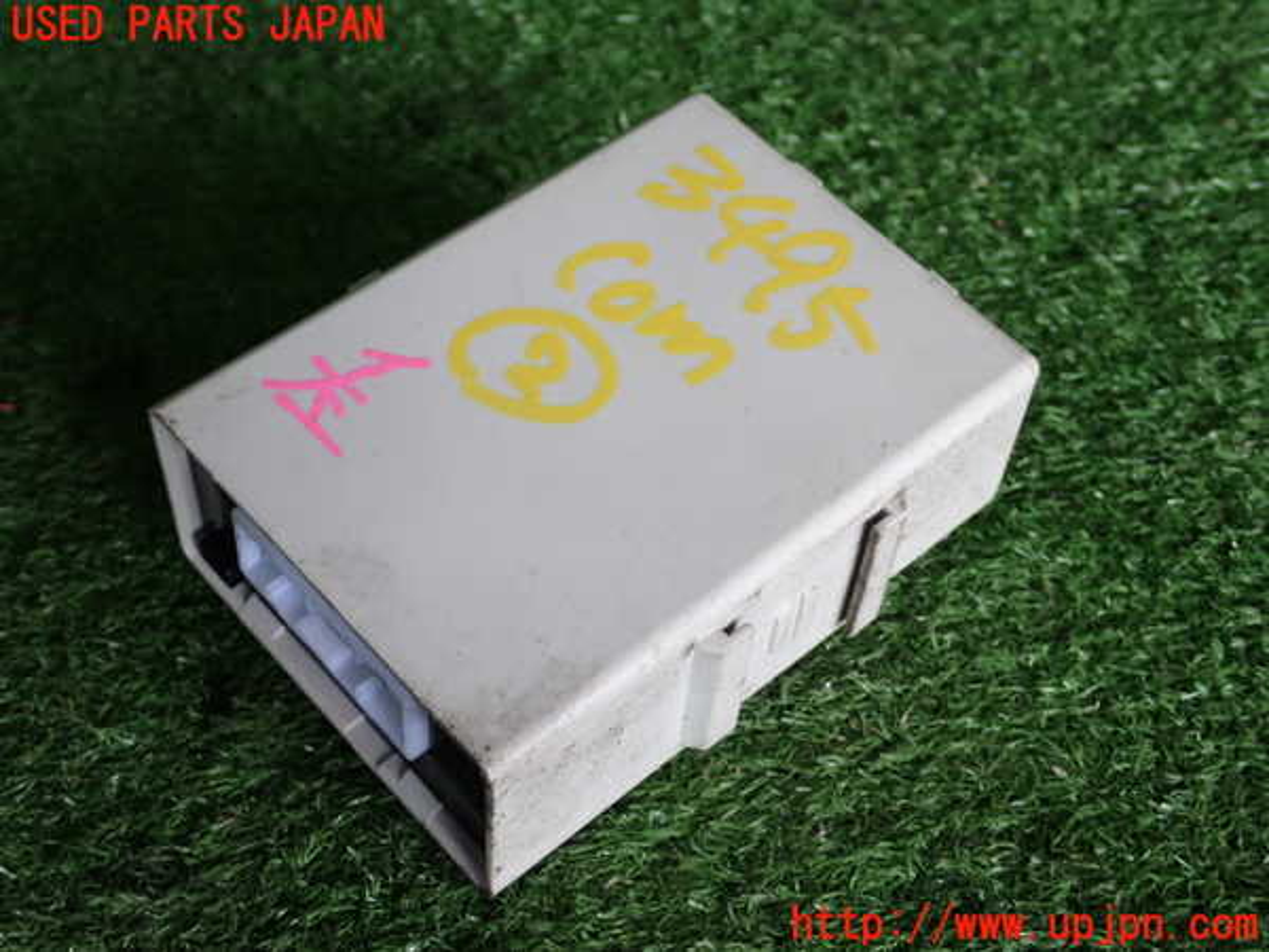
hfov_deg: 38.2
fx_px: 1833
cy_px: 476
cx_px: 634
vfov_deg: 29.1
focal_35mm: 50
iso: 160
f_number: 3.2
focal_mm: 9.01
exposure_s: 1/125
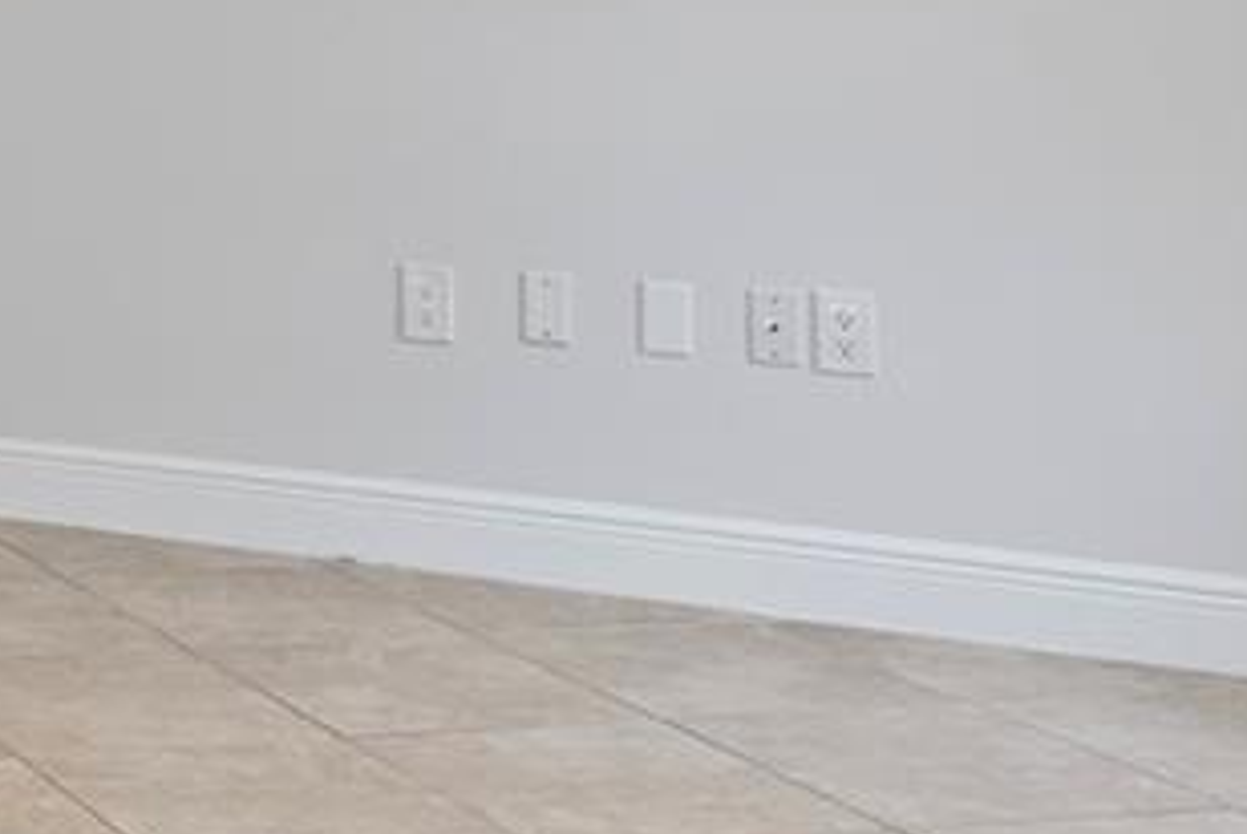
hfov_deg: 19.8
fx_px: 2878
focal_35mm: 83
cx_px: -810
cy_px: -158
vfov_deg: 15.9
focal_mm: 16
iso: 100
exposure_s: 1/1.67
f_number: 8
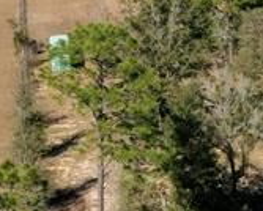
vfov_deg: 9.6
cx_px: 466
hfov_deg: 11.2
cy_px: 146
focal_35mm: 161
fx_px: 1255
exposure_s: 1/500
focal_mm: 10.26
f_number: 6.3
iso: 100
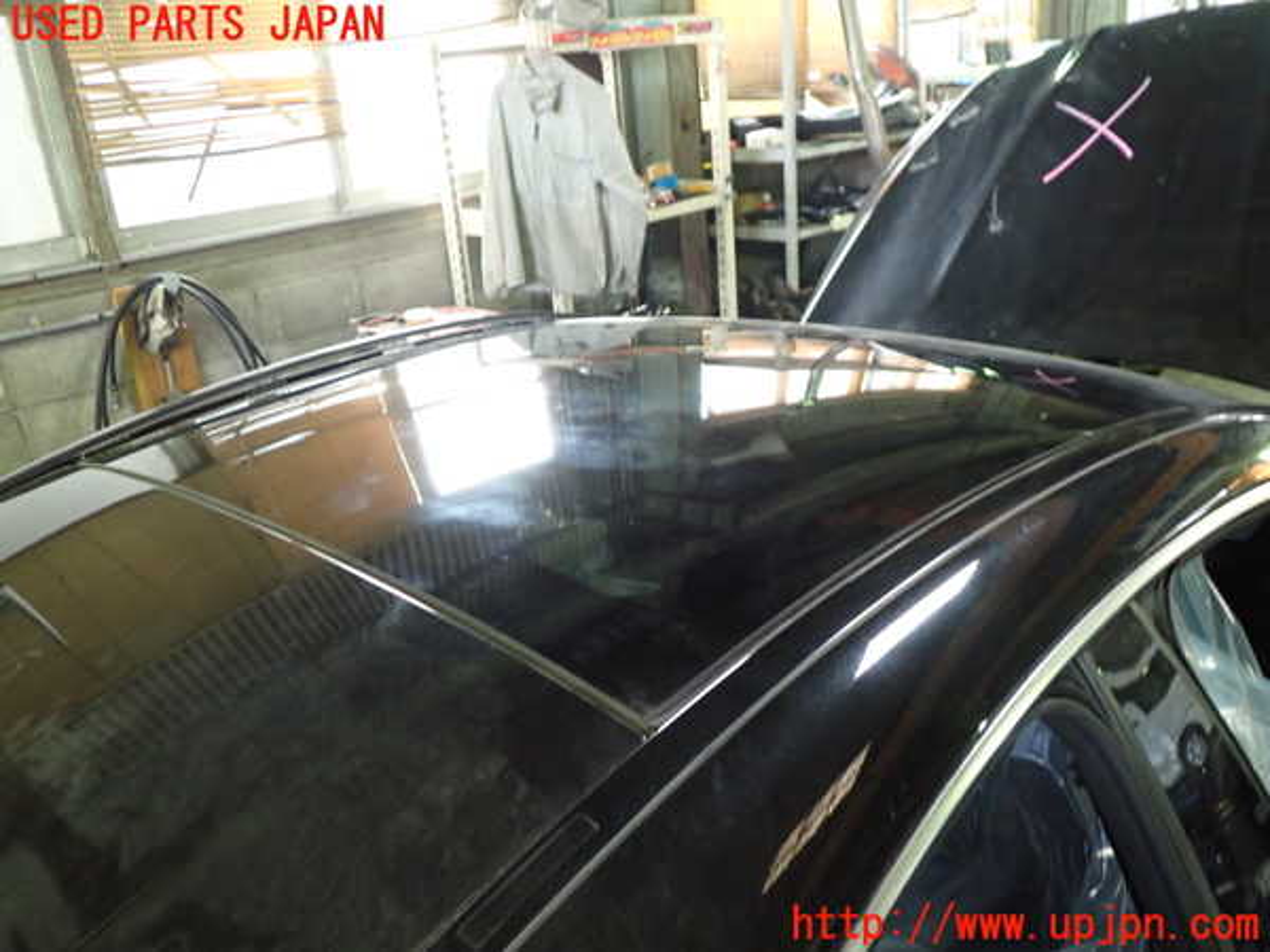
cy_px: 476
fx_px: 1101
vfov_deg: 46.8
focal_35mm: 30
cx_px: 635
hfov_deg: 60.0
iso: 500
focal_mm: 5.4
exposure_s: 1/30
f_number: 2.3
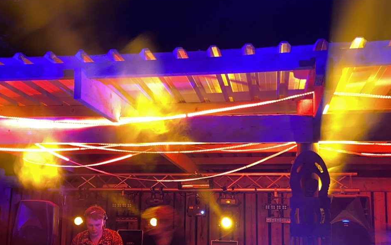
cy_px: 158
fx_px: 501
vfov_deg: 27.3
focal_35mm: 47
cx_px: 193
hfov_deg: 42.6
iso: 125
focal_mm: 4.25
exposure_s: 1/4
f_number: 1.8
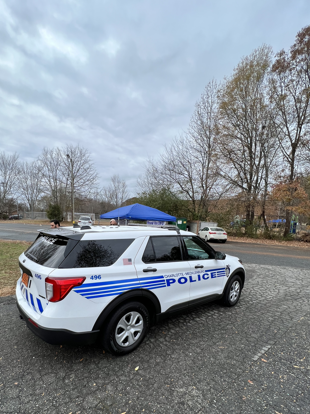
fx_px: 191
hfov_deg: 77.5
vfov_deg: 92.9
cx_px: 130
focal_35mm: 16
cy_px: 255
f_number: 1.8
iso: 32
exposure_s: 1/694
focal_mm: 1.57
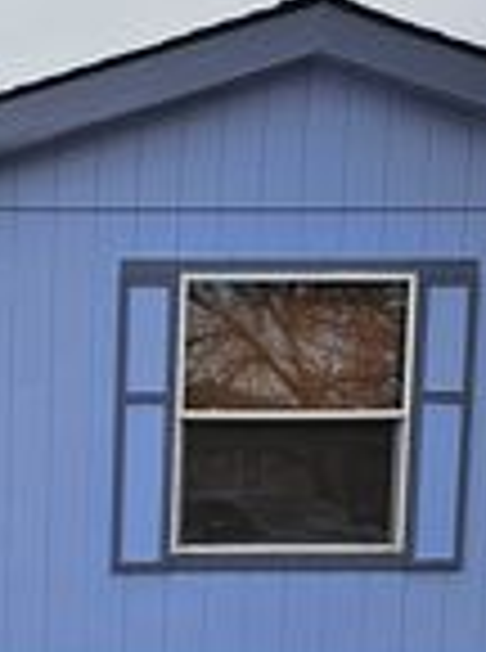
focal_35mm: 106
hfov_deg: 13.5
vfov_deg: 17.2
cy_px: 906
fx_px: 1993
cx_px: -117
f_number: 1.7
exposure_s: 1/359
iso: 32
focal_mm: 6.3
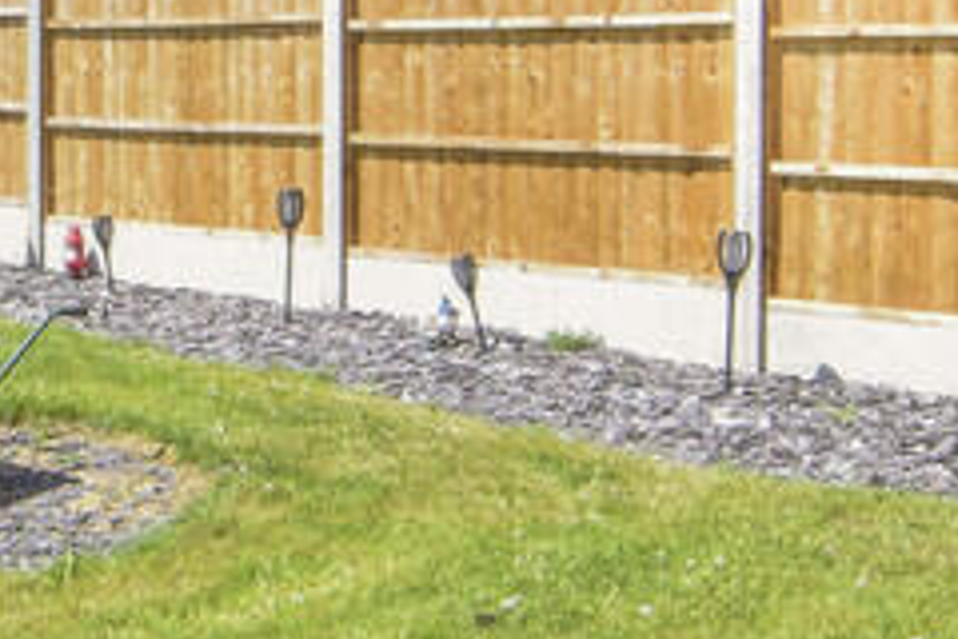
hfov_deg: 30.2
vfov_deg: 21.2
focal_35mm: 64
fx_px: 1703
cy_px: 226
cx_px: 112
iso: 100
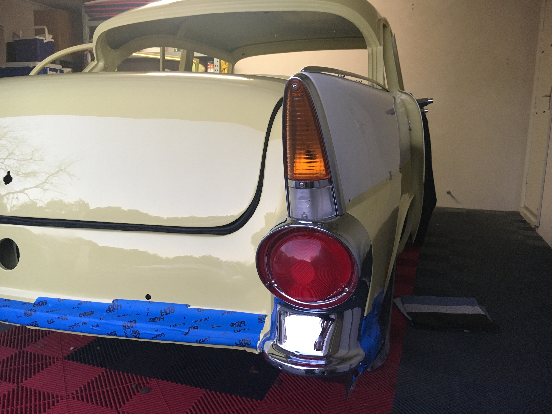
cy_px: 207
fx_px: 462
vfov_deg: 48.2
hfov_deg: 61.7
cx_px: 276
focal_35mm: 29
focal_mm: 4.15
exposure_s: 1/33
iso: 160
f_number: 2.2
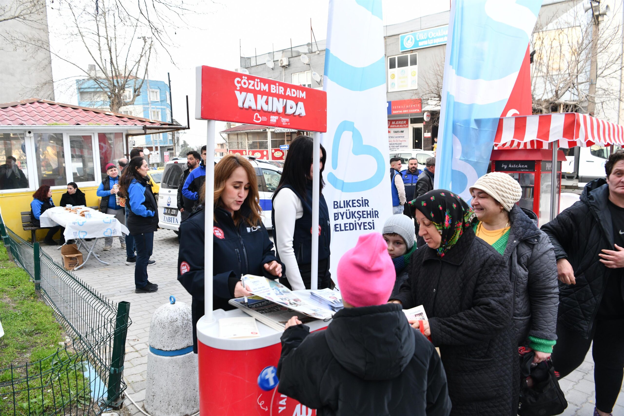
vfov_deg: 53.1
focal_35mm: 24
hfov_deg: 73.8
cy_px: 208
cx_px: 312
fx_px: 416
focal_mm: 24
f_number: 5
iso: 800
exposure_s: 1/100
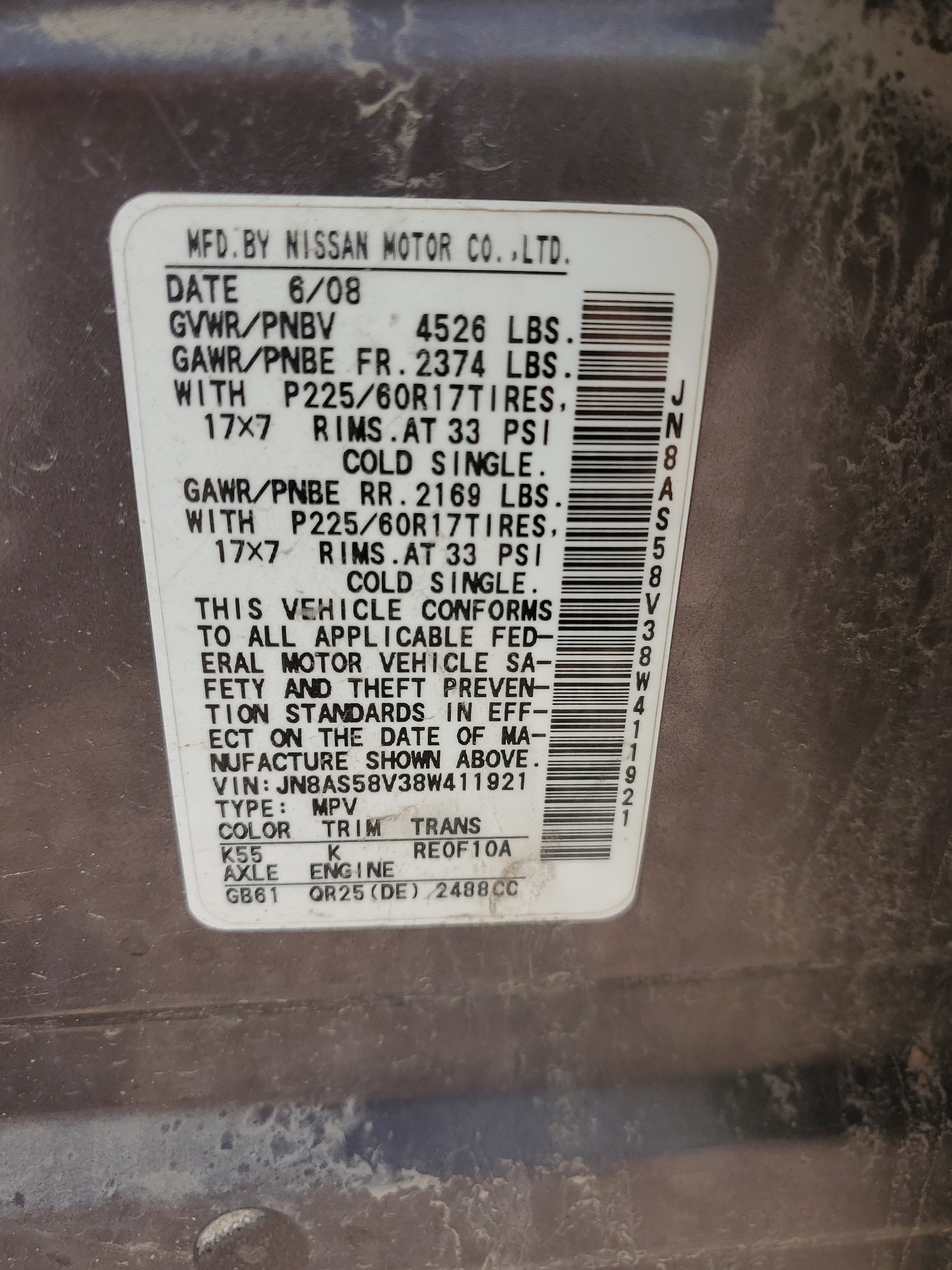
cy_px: 635
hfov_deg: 53.1
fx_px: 953
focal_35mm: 26
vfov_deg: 67.3
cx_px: 476
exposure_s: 1/1667
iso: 50
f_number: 1.5
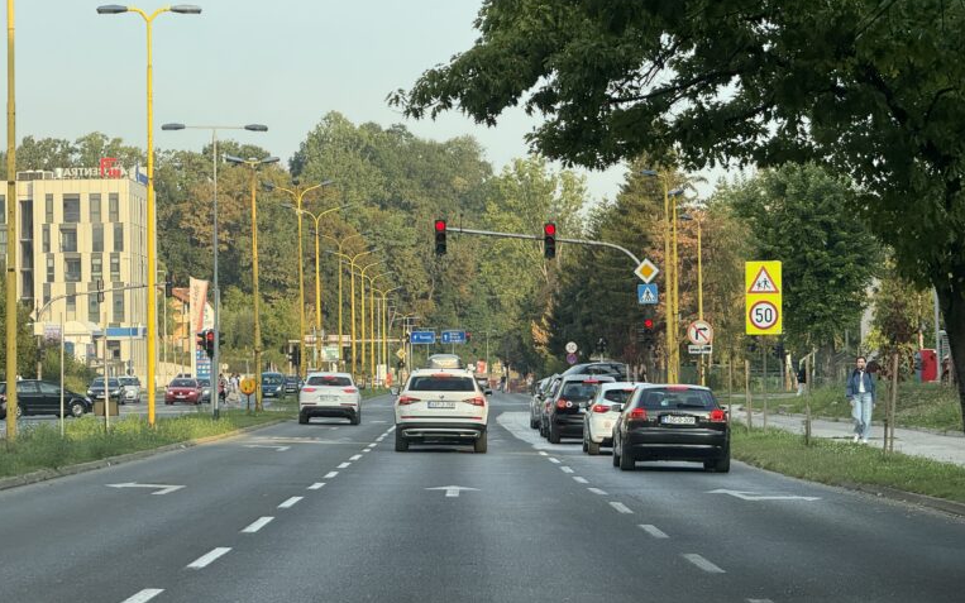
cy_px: 312
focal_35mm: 128
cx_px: 481
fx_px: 3367
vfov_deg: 10.2
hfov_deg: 16.3
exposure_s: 1/255
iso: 50
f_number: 2.8
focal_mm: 15.66
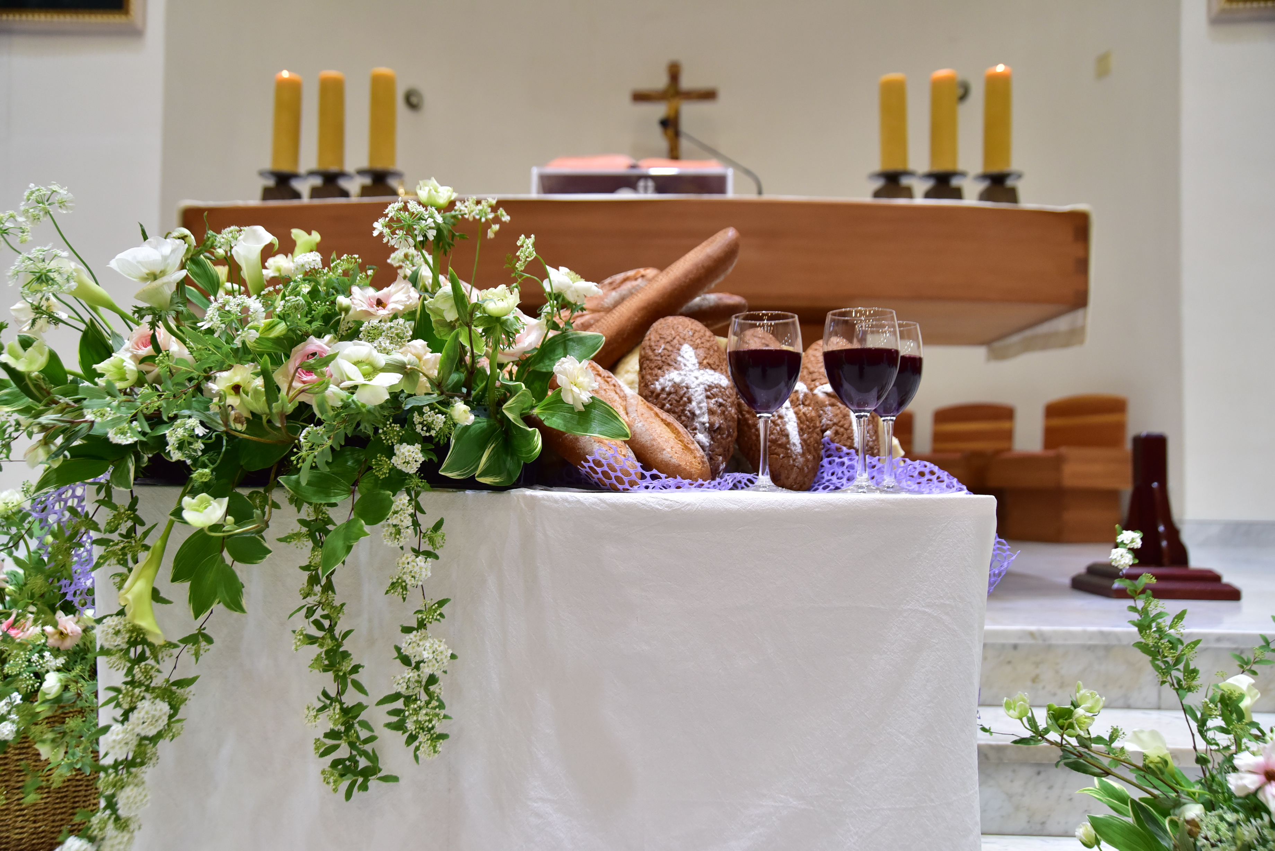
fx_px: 1134
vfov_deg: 41.1
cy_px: 426
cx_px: 638
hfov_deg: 58.7
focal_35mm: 32
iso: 1600
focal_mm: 32
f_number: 4
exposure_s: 1/160
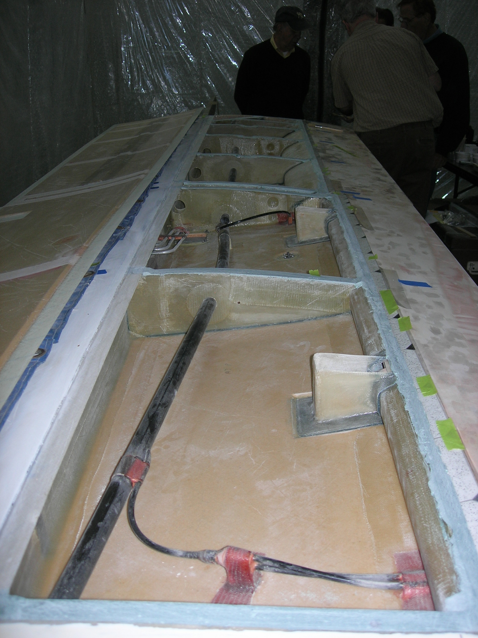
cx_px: 239
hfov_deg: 37.7
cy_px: 319
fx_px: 700
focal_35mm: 38
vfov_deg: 49.0
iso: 64
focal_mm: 7.8
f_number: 2.8
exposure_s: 1/60.1
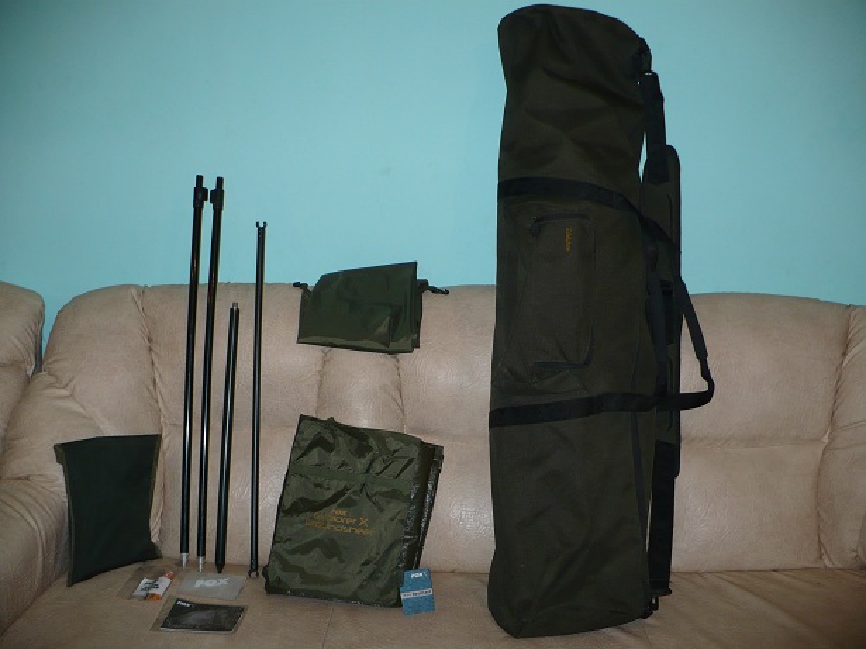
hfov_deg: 50.1
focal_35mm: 37
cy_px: 324
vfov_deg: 38.7
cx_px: 433
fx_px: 925
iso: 100
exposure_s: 1/30
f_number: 2.8
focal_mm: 6.1
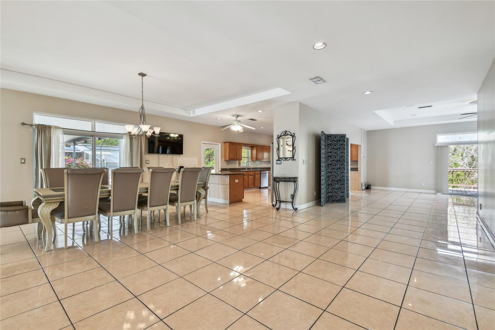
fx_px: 206
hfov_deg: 100.4
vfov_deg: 77.3
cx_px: 248
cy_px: 165
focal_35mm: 15
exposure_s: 1/8
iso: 100
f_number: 7.1
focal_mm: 10
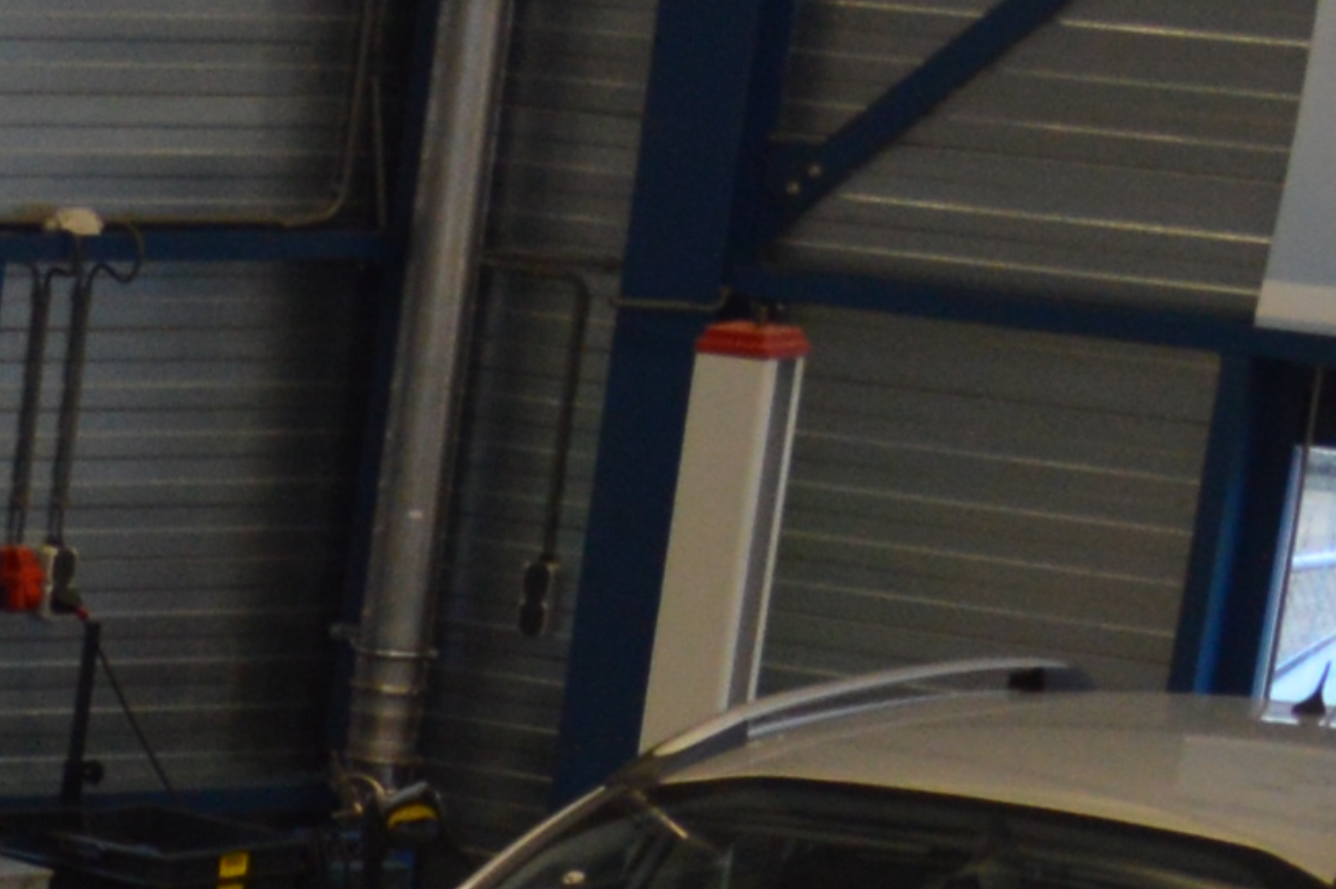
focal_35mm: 199
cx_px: -2045
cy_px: 2683
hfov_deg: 9.1
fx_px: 7380
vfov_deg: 6.3
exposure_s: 1/60
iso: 400
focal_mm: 18
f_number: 4
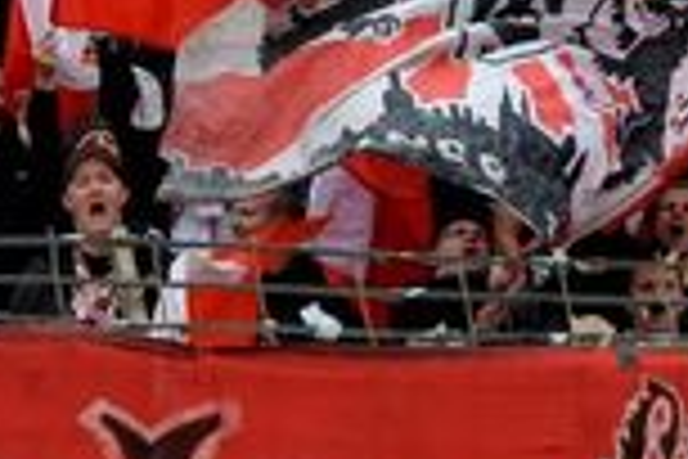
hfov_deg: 5.2
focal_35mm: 392
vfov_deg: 3.5
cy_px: 158
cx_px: 746
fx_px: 7491
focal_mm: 70
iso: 400
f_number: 4
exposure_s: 1/1000
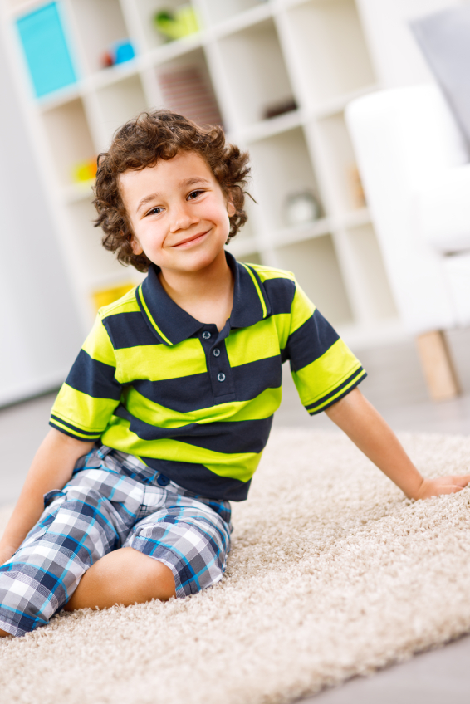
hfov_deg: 16.1
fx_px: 1663
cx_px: 235
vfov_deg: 23.9
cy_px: 352
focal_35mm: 85
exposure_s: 1/125
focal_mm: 85
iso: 64
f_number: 2.2
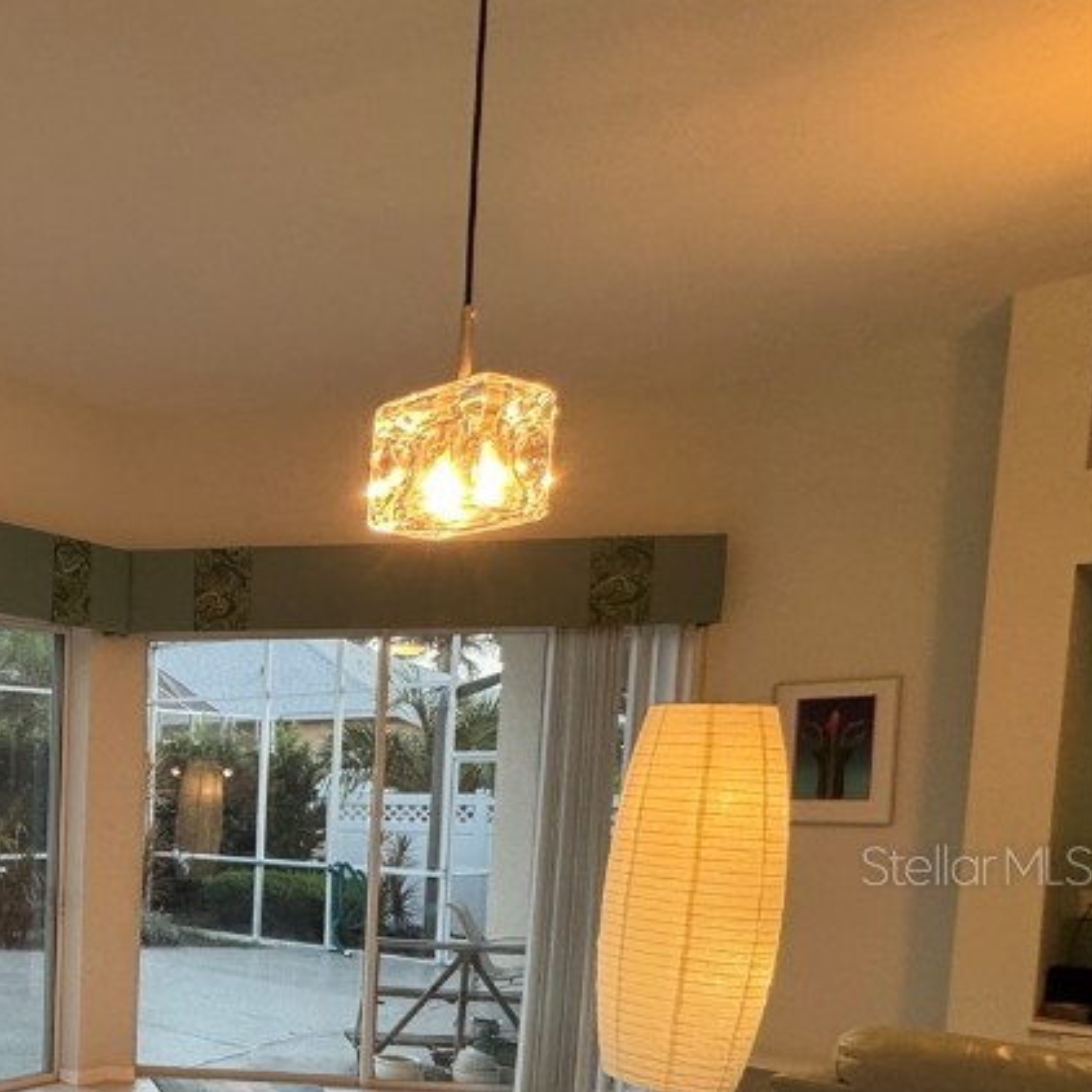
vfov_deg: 50.9
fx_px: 1071
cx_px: -220
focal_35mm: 30
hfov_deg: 39.2
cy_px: 864
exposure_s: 1/60
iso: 250
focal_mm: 2.22
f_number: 2.2
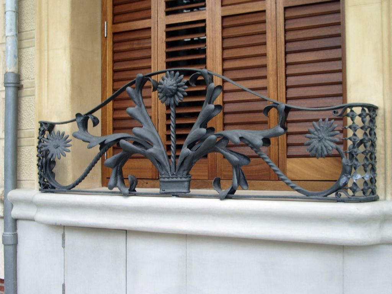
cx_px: 196
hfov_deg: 38.2
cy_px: 147
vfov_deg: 29.1
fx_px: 566
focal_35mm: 50
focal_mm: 8.2
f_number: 3.1
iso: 50
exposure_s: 1/125
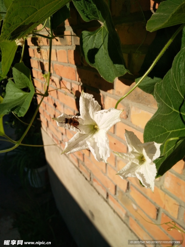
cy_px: 124
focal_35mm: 21
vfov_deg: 79.0
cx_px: 92
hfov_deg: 63.4
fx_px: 150
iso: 50
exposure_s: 1/1555
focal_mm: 3.66
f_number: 2.2
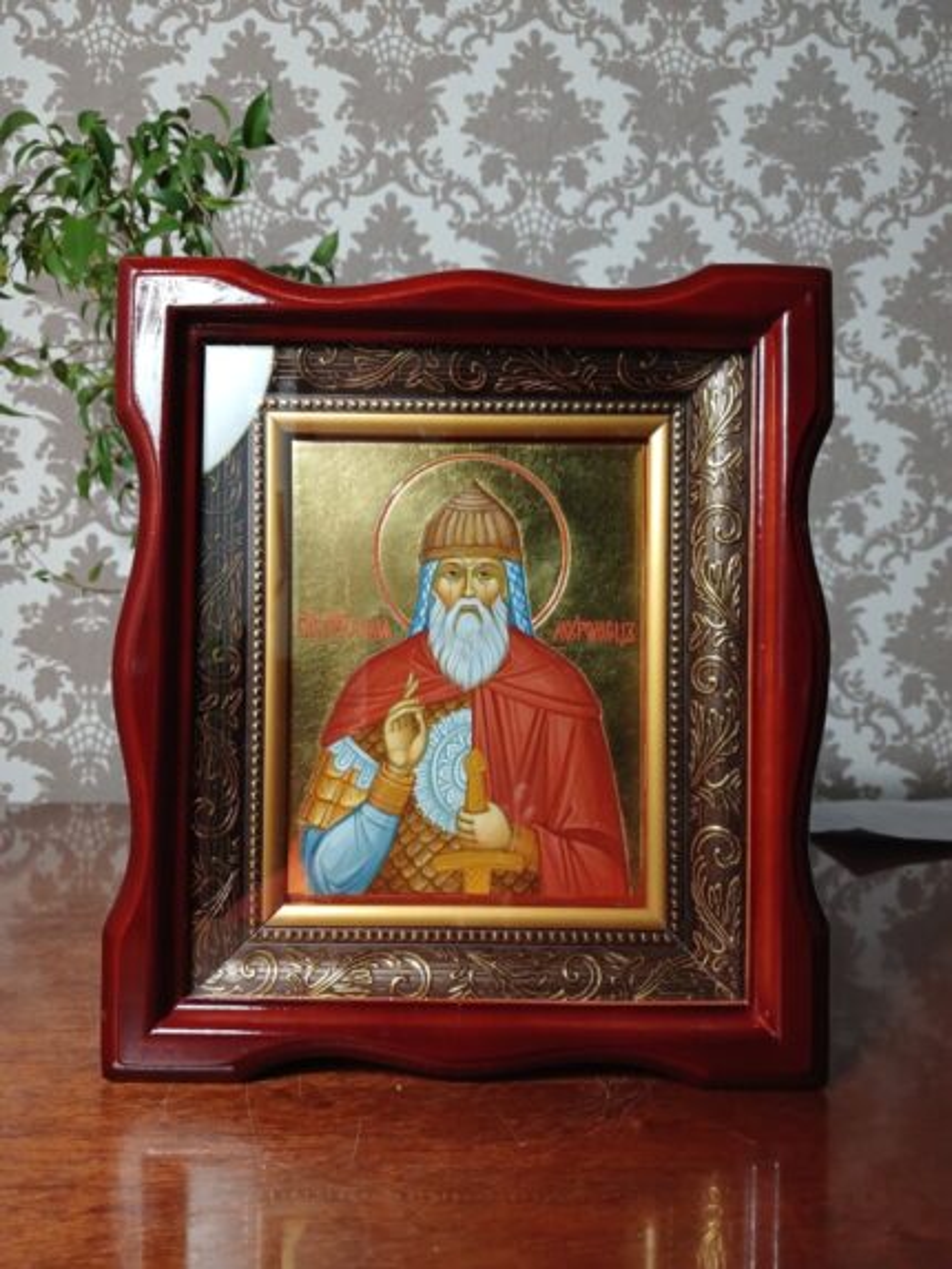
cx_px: 476
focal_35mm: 27
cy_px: 634
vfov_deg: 65.3
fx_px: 990
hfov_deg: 51.4
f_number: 1.8
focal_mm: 4
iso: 250
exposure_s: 1/25
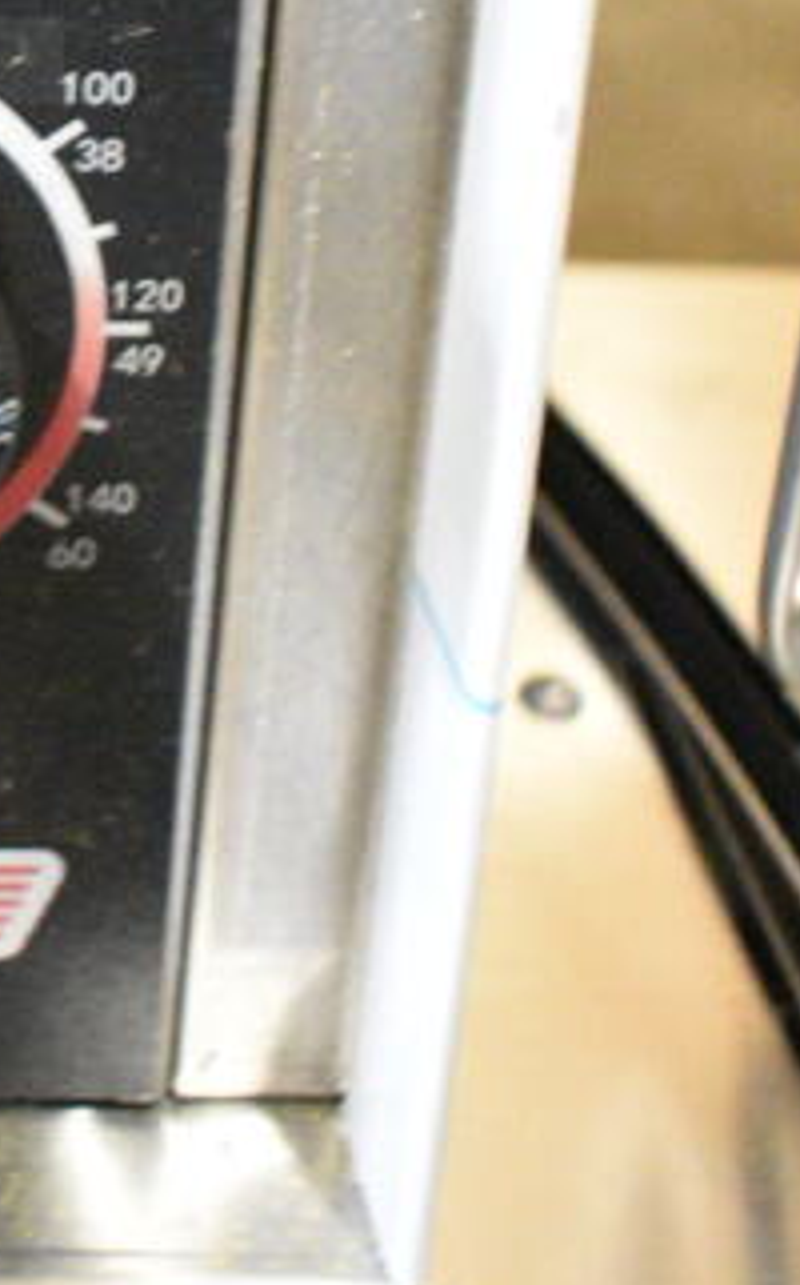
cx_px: -380
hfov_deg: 13.5
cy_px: -106
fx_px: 3197
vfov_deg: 21.6
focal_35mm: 91
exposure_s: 1/30
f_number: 3.8
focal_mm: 21
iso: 10000
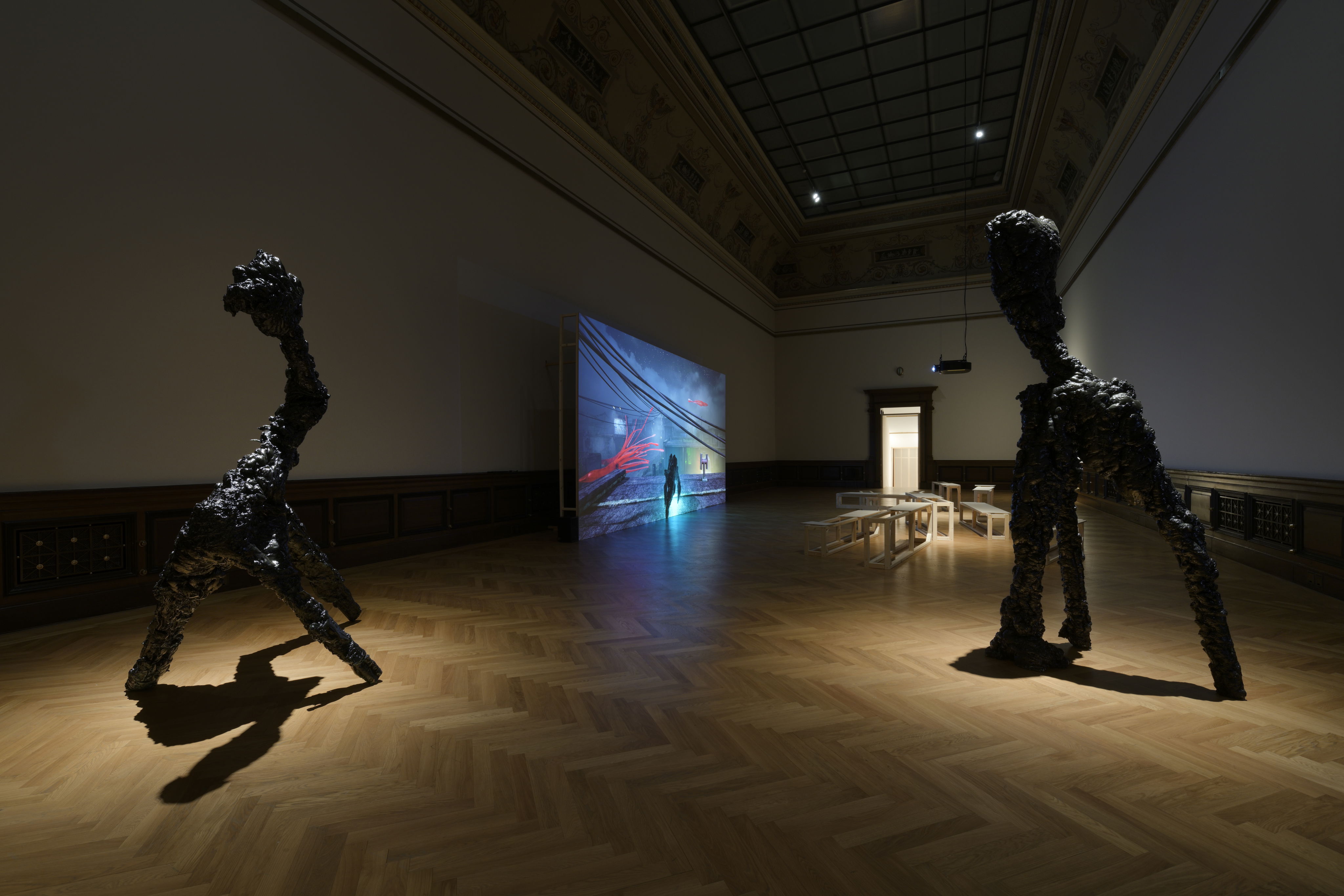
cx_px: 672
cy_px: 448
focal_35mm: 15
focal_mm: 15
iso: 64
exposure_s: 10
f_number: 8
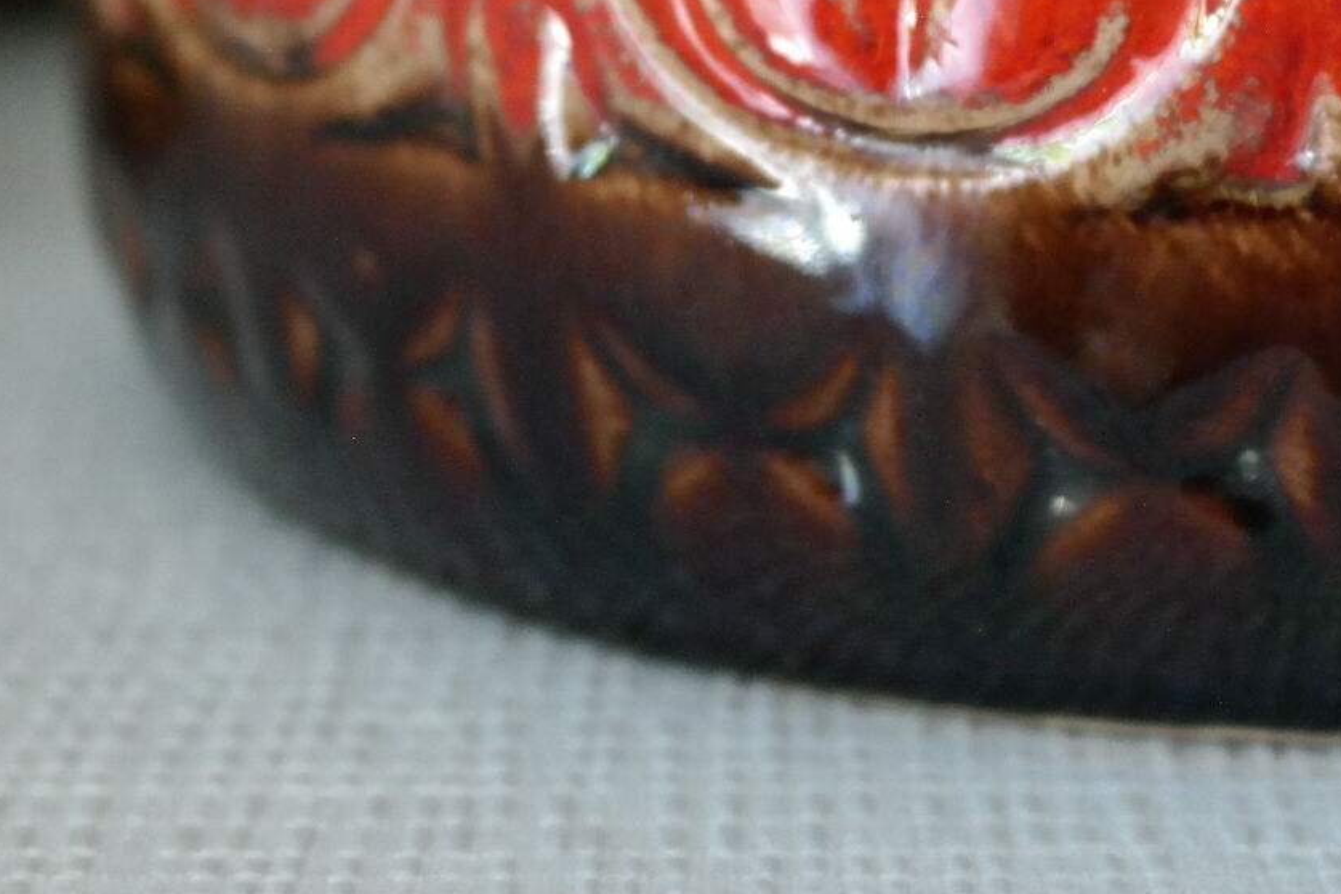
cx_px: 1043
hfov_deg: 21.2
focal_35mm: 95
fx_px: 3538
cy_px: 35
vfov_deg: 14.2
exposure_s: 1/50
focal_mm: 30
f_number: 4.5
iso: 1600
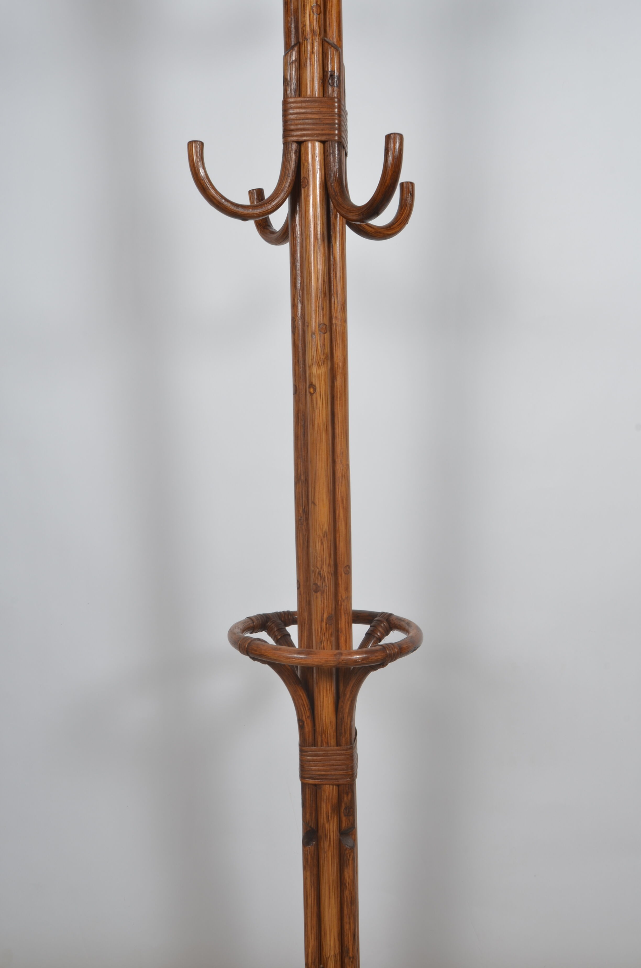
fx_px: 885
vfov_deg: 57.3
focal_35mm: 33
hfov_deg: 39.8
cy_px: 484
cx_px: 320
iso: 100
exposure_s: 1/125
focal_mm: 22
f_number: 14
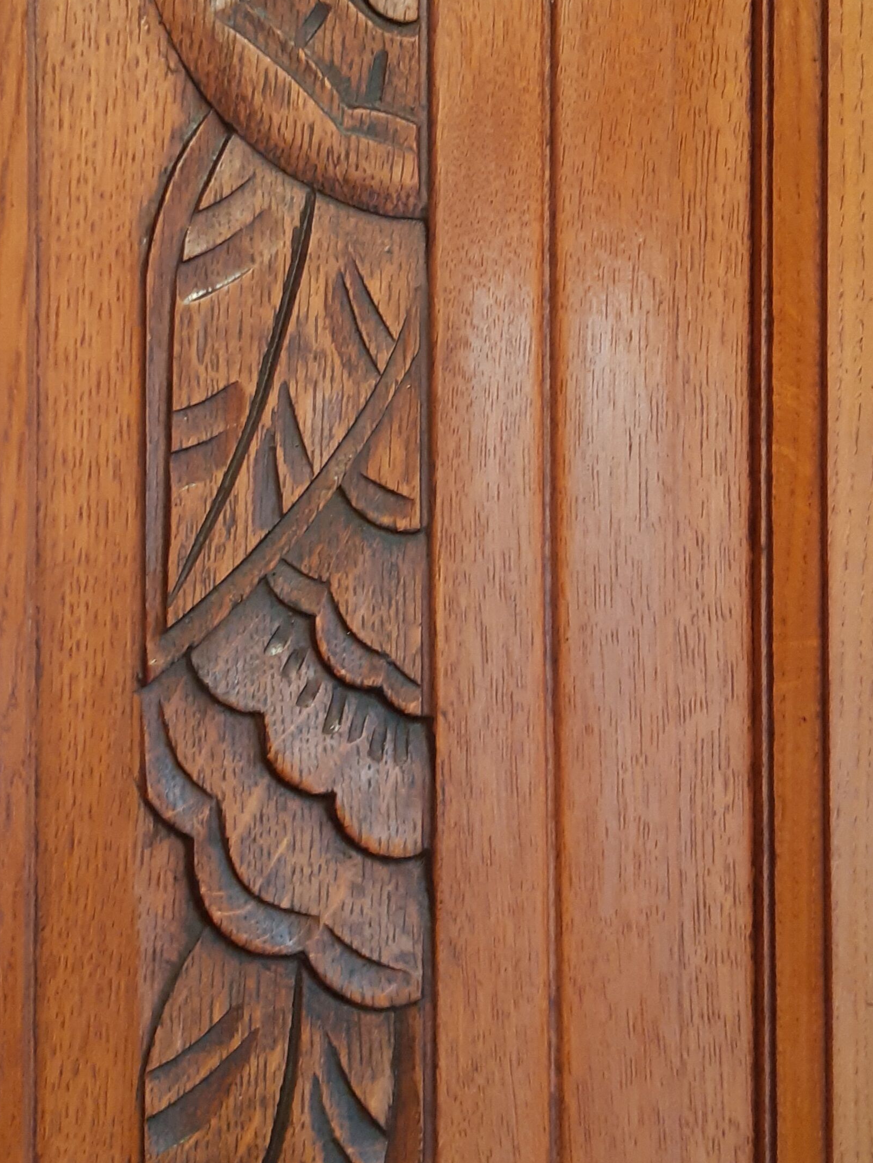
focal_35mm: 52
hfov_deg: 28.0
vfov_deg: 36.7
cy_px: 458
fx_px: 1748
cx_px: 349
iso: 250
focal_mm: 3.92
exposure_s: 1/50
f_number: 1.7
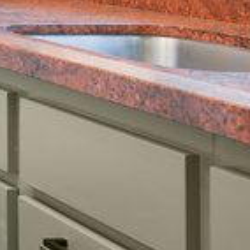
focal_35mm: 98
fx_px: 801
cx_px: -440
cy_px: -90
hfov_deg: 12.0
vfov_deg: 16.6
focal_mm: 16
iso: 250
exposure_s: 1
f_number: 9
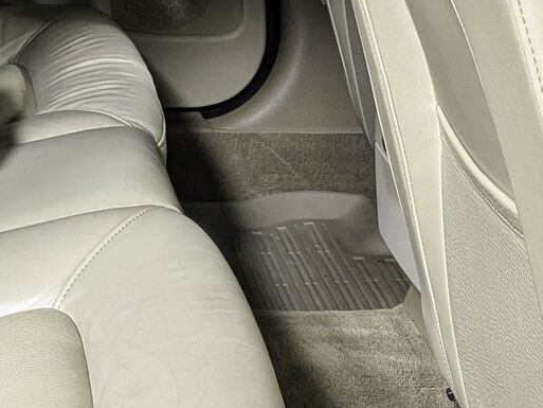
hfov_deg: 18.5
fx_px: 1585
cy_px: 148
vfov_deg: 14.6
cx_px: -86
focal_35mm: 101
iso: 69
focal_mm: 4.38
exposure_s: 1/50
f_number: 1.7
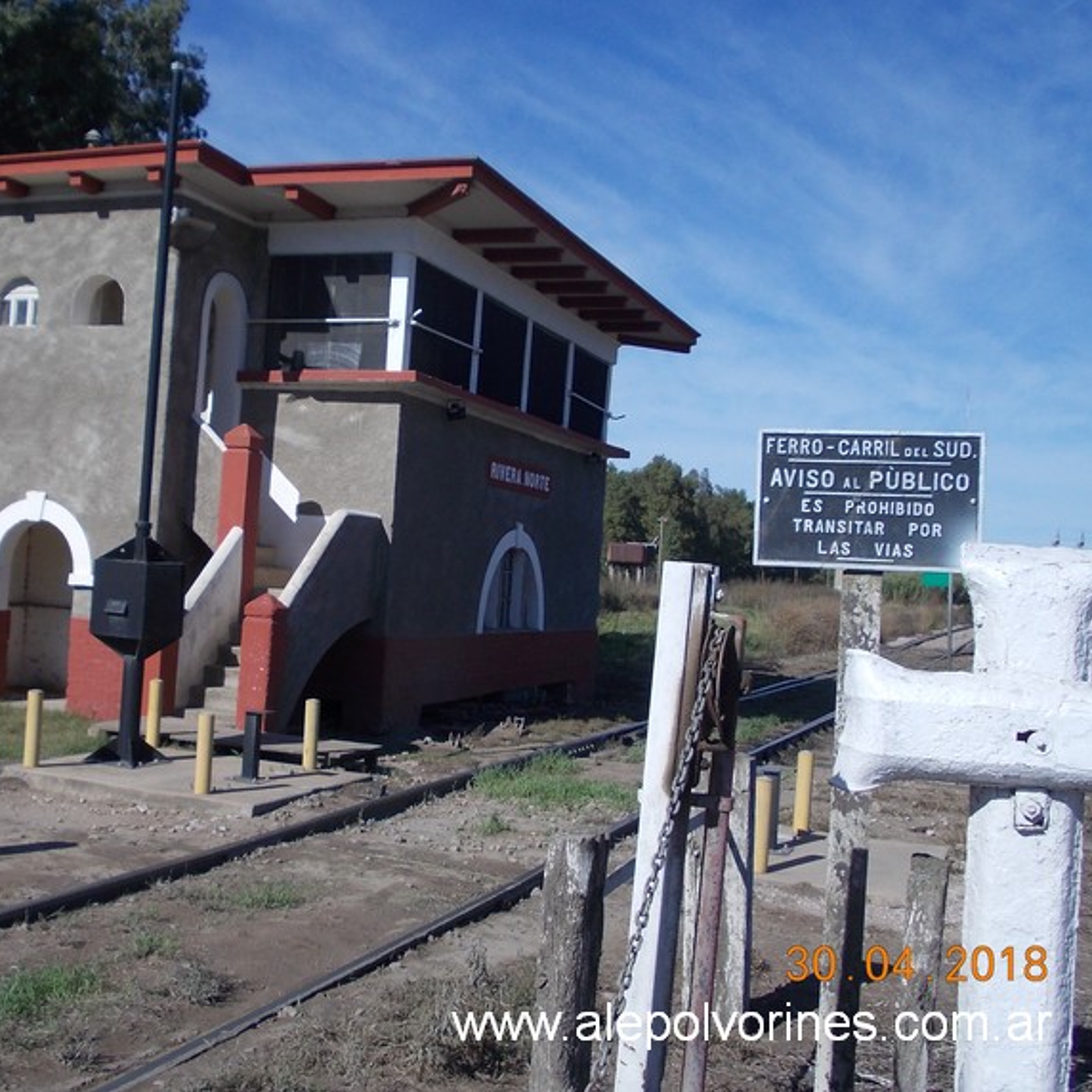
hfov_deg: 37.3
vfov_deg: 37.6
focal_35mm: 45
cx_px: 391
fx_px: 1606
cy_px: 546
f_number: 6.2
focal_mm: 5.3
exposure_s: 1/400
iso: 80
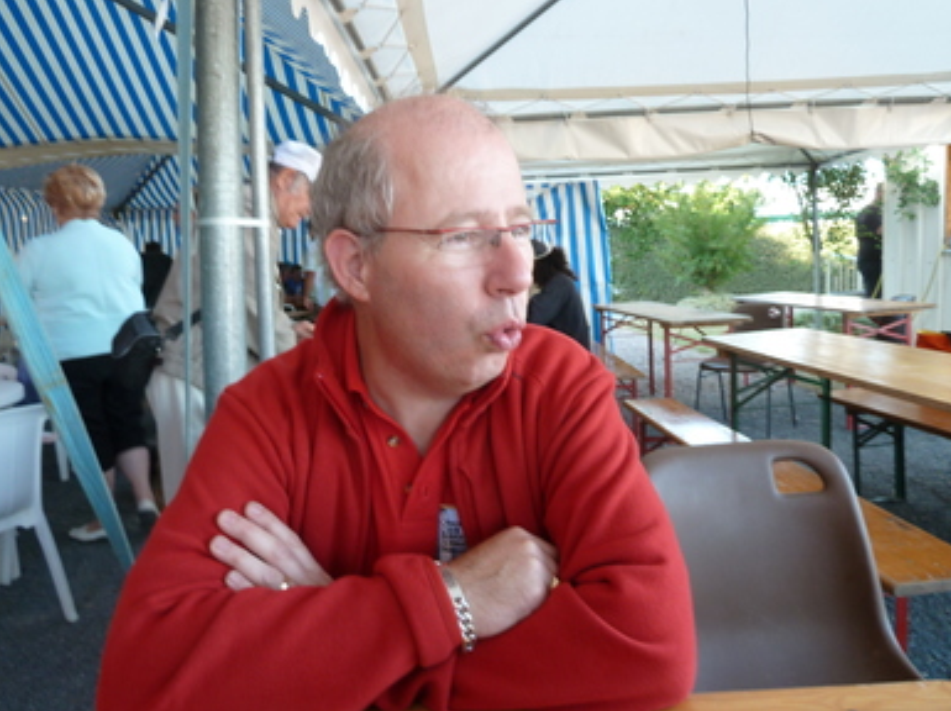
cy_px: 343
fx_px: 714
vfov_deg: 53.0
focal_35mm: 26
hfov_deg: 67.3
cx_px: 482
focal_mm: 4.1
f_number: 3.3
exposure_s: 1/30
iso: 100
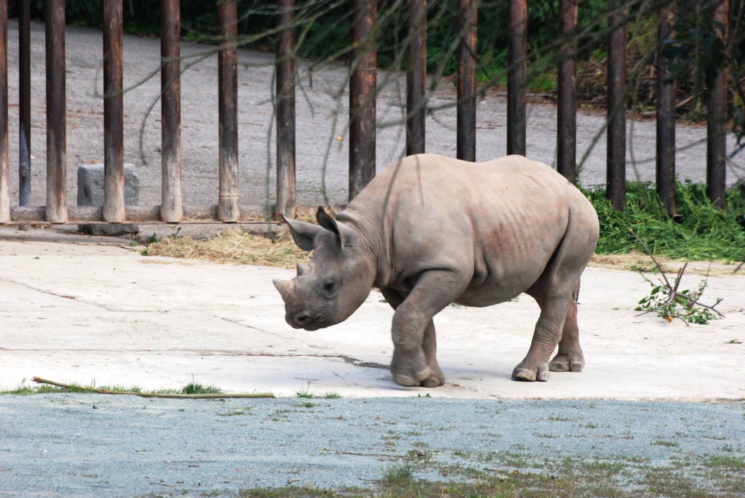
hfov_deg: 4.6
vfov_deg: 3.1
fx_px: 9323
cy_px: 249
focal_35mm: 450
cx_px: 372
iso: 1000
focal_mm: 300
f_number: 11
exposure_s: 1/160
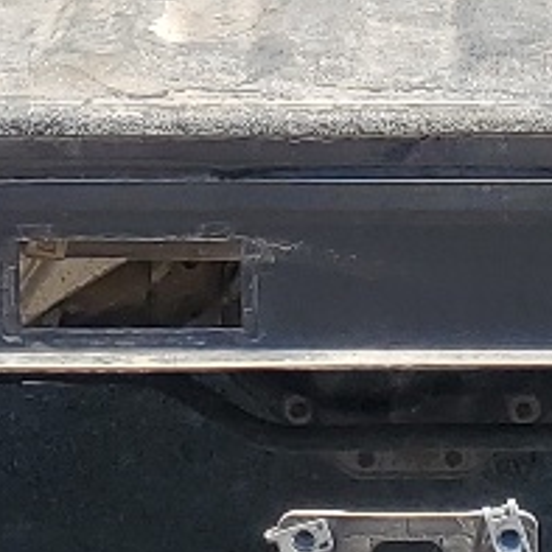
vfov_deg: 9.2
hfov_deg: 9.3
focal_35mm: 187
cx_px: 423
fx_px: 3374
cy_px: -171
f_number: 1.5
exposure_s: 1/2500
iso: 50
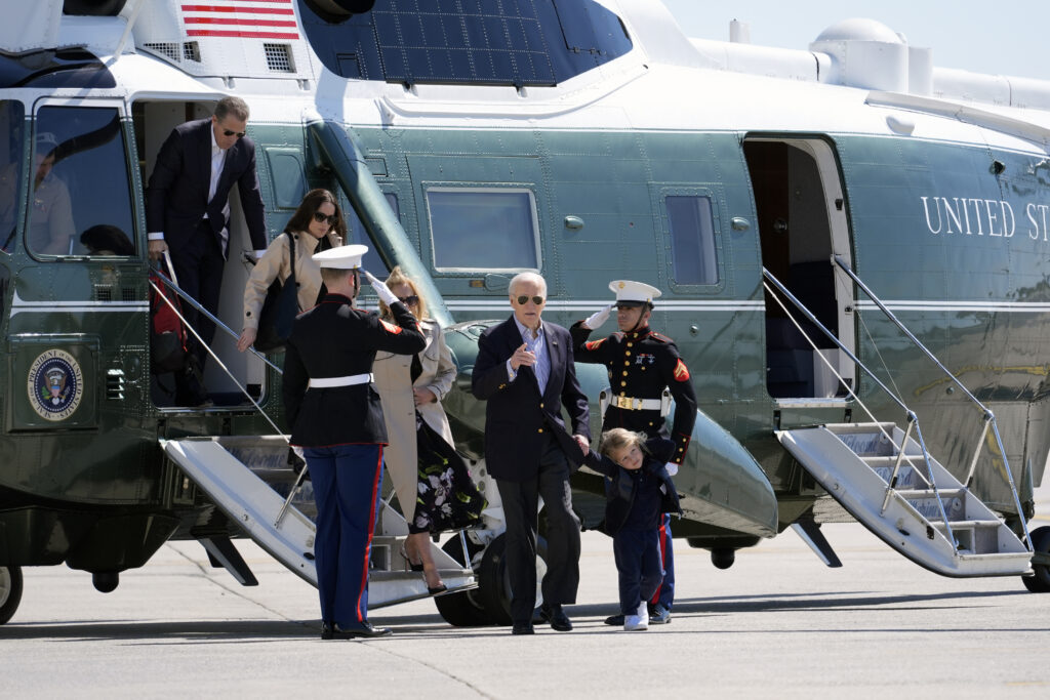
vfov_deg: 4.1
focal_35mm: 333
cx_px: 525
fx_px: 9713
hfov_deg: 6.2
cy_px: 350
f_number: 5.6
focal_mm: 333
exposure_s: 1/2000
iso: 500
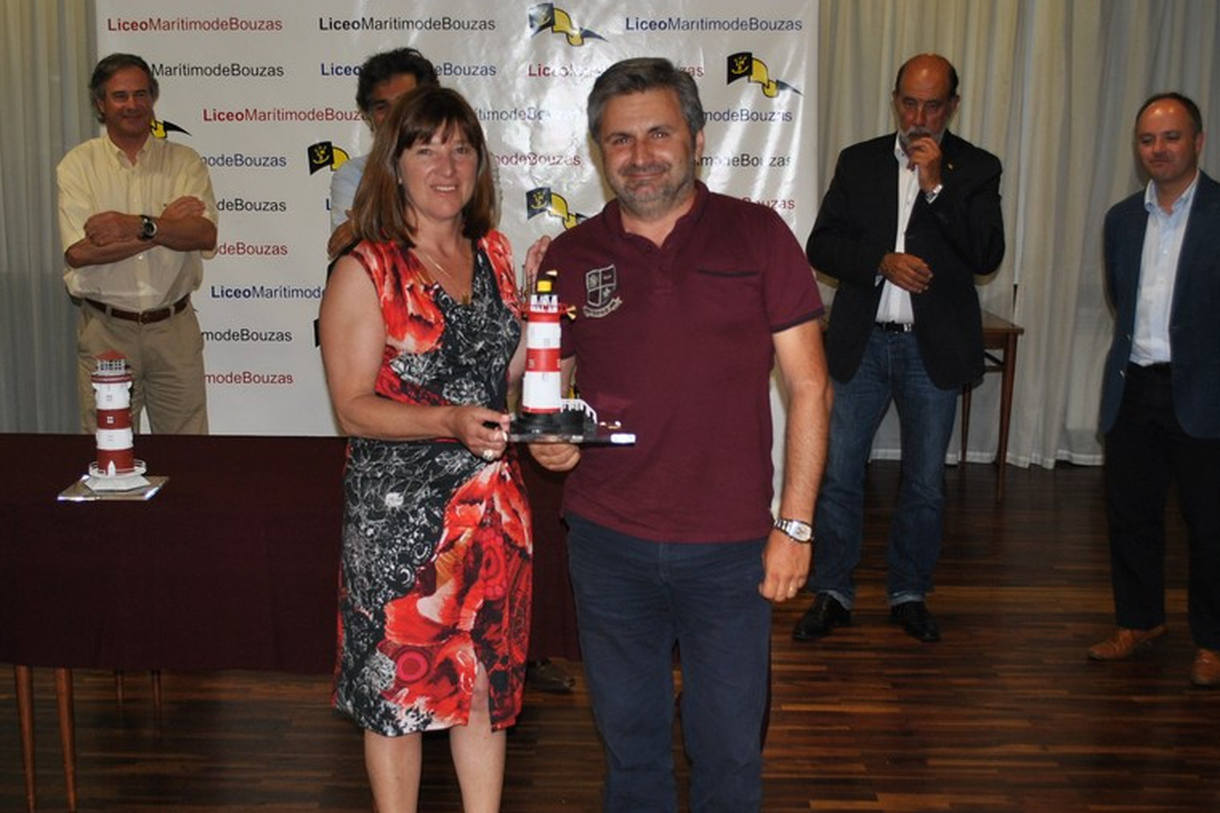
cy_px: 427
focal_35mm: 46
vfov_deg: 29.2
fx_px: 1558
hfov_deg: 42.7
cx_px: 577
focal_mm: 26
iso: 200
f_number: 4.2
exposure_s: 1/60
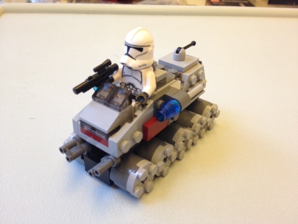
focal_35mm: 35
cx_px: 149
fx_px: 301
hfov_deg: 52.6
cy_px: 112
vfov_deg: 40.7
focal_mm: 4.28
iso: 125
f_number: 2.4
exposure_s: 1/20
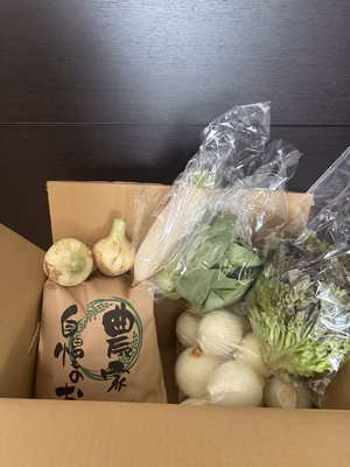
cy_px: 234
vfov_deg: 67.3
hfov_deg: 53.1
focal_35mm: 26
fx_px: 351
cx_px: 175
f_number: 1.6
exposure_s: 1/60
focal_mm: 5.96
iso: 320
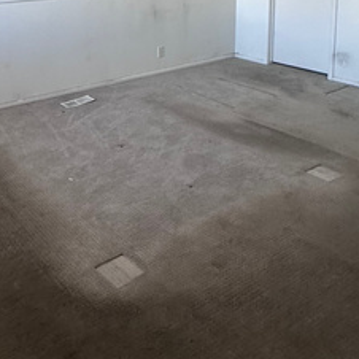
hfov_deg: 39.3
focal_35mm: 42
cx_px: 103
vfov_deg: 37.2
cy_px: 29
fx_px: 493
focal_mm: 2.22
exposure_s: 1/60
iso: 200
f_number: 2.2
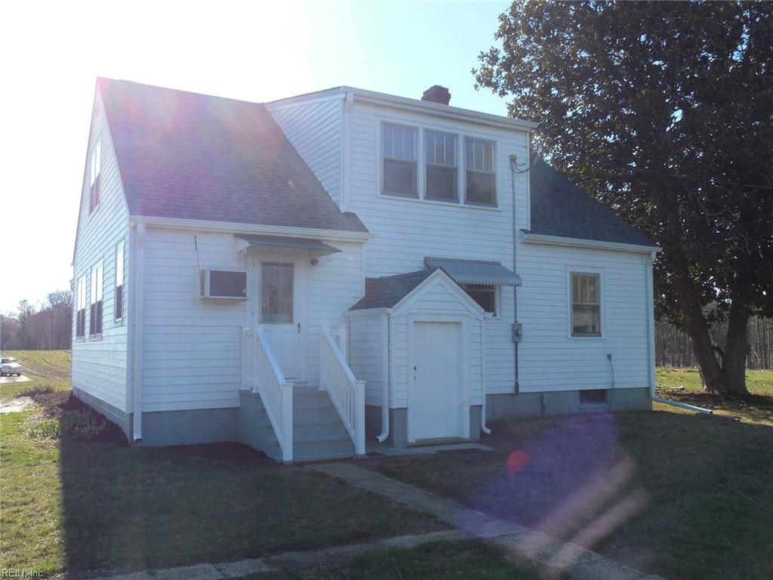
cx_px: 386
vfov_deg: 45.4
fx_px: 692
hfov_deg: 58.4
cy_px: 290
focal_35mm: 31
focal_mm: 5.6
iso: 125
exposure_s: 1/640
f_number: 3.6
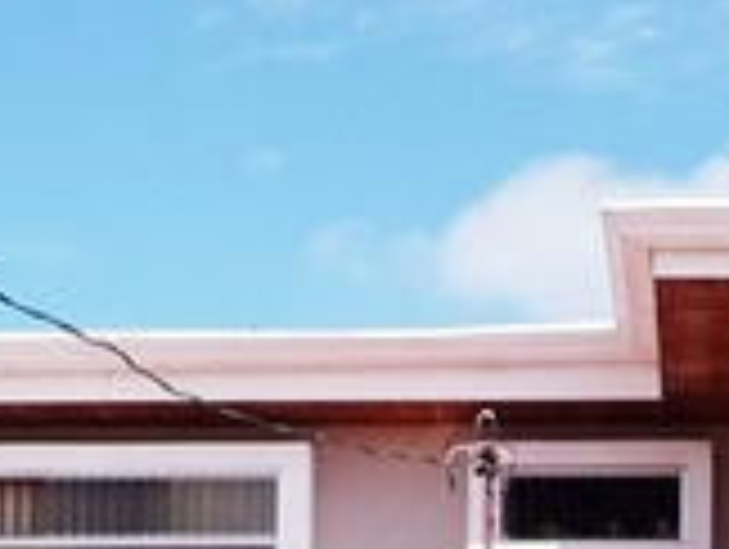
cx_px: 652
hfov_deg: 14.1
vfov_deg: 10.5
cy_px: 774
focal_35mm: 138
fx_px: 2911
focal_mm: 4.7
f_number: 3.3
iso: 100
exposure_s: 1/1300
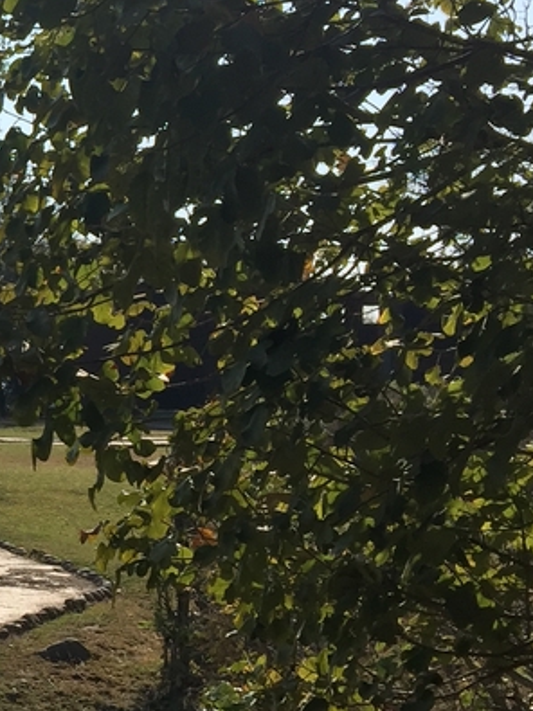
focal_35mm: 94
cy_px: 301
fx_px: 1931
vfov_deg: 20.9
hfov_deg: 14.5
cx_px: -297
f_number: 2.2
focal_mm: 4.15
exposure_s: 1/2639
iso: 32
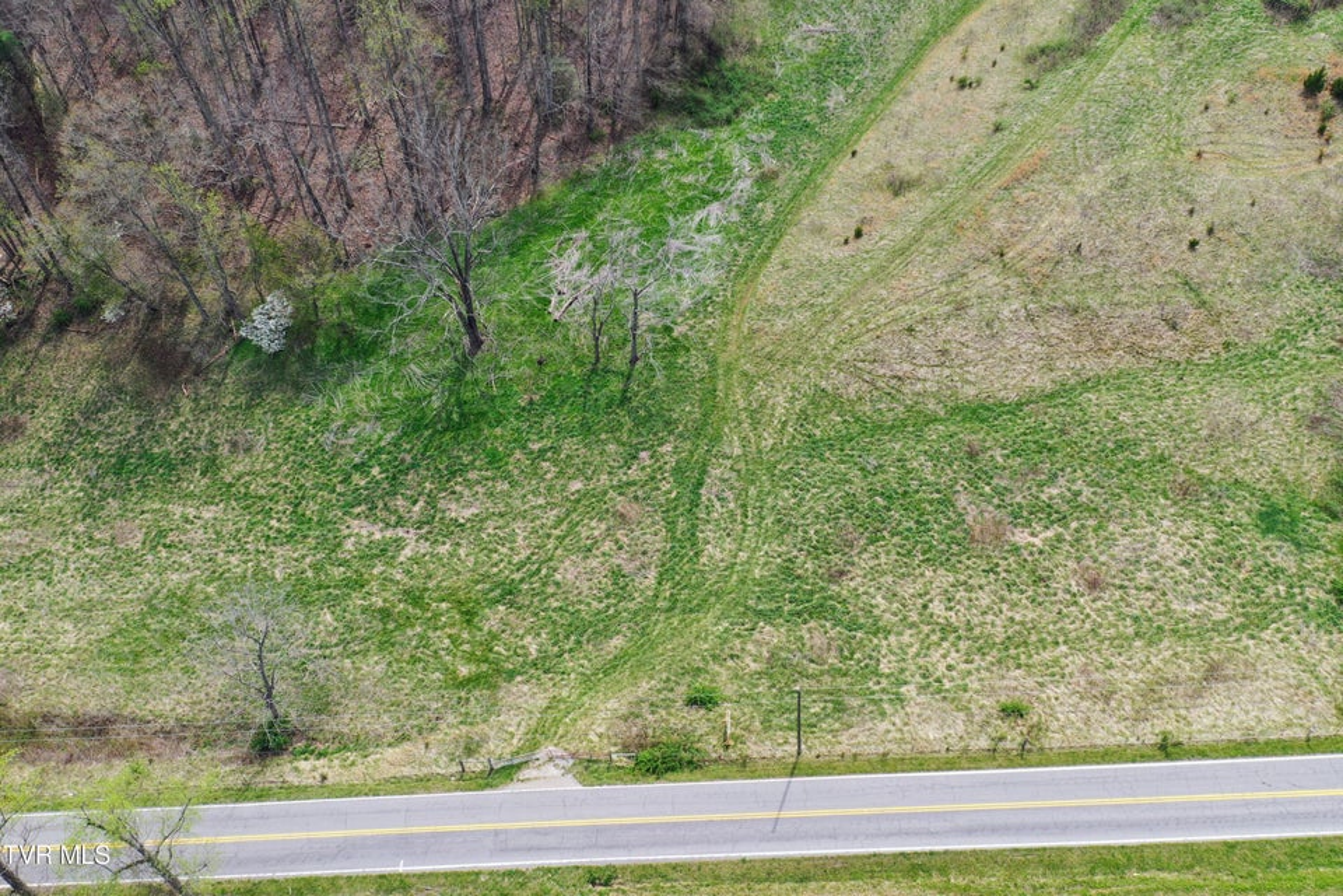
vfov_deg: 46.4
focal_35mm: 28
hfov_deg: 65.5
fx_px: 1044
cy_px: 448
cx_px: 672
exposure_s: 1/120
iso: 100
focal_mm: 10.26
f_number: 4.5
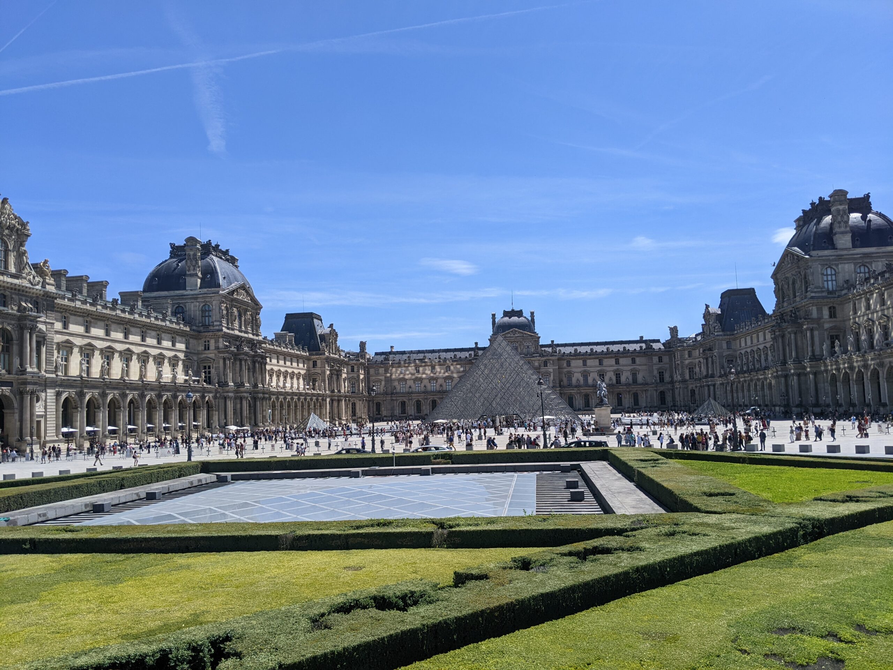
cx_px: 446
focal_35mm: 27
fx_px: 697
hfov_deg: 65.3
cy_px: 335
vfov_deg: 51.4
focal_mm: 4.44
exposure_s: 1/3906
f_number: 1.8
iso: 66
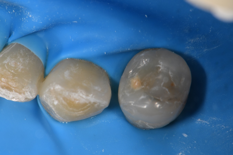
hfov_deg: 13.1
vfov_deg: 8.7
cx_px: 116
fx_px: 1016
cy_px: 78
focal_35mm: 157
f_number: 32
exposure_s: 1/160
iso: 200
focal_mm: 105
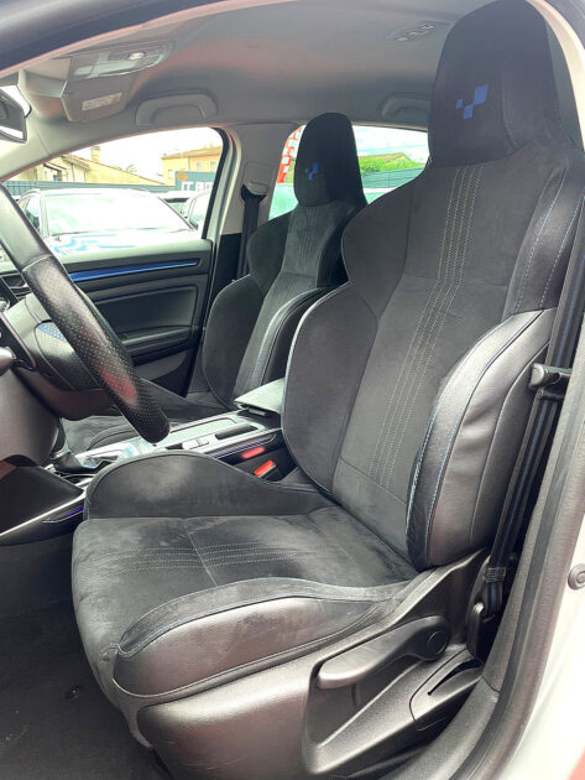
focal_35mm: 26
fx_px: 585
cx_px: 292
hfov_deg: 53.1
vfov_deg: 67.3
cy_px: 390
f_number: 1.6
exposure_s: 1/127
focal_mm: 4.2
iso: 32
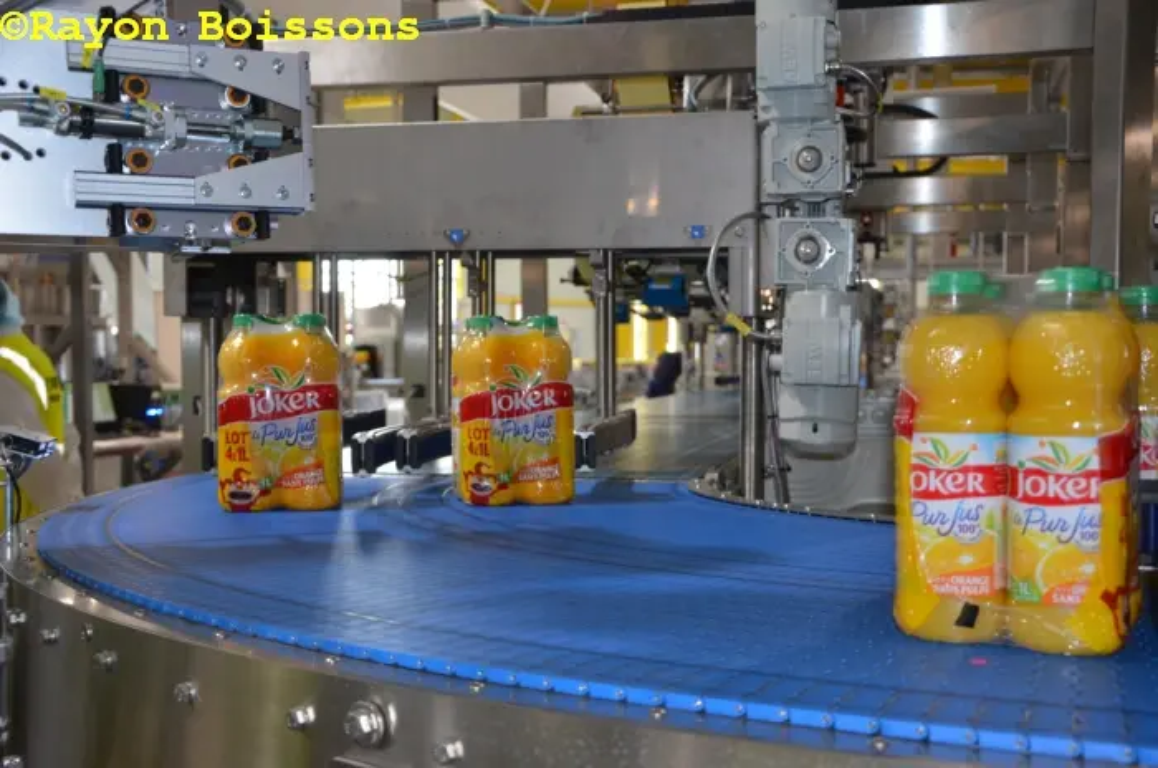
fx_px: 1445
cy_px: 384
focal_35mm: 45
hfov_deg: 43.7
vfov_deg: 29.8
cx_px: 579
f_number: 4.2
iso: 720
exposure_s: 1/60
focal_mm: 30
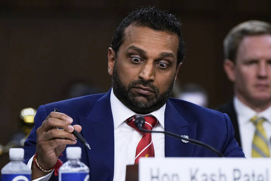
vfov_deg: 4.5
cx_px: 144
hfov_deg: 6.7
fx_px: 2311
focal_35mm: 307
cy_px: 109
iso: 1250
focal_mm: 160
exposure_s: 1/500
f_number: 2.8
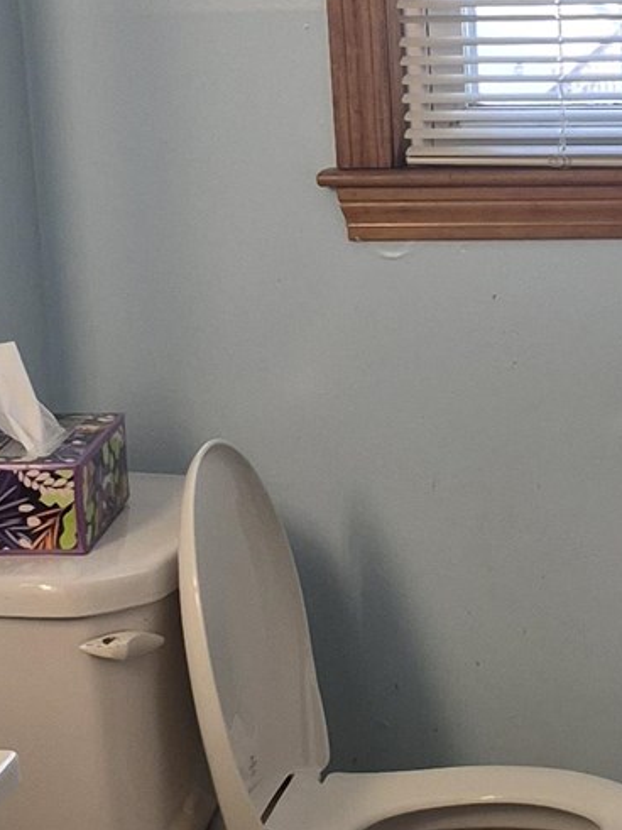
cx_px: 722
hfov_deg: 13.4
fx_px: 2589
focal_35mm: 108
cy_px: 536
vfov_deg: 18.2
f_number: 1.8
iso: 125
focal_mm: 5.4
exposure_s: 1/120
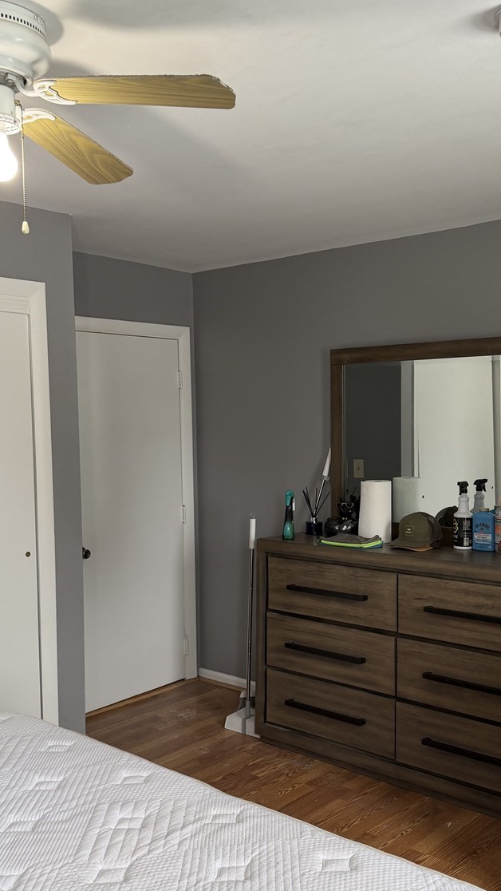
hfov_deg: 32.5
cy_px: 472
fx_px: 850
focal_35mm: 36
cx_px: 338
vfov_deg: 55.3
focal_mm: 6.76
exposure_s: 1/60
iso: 125
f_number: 1.78
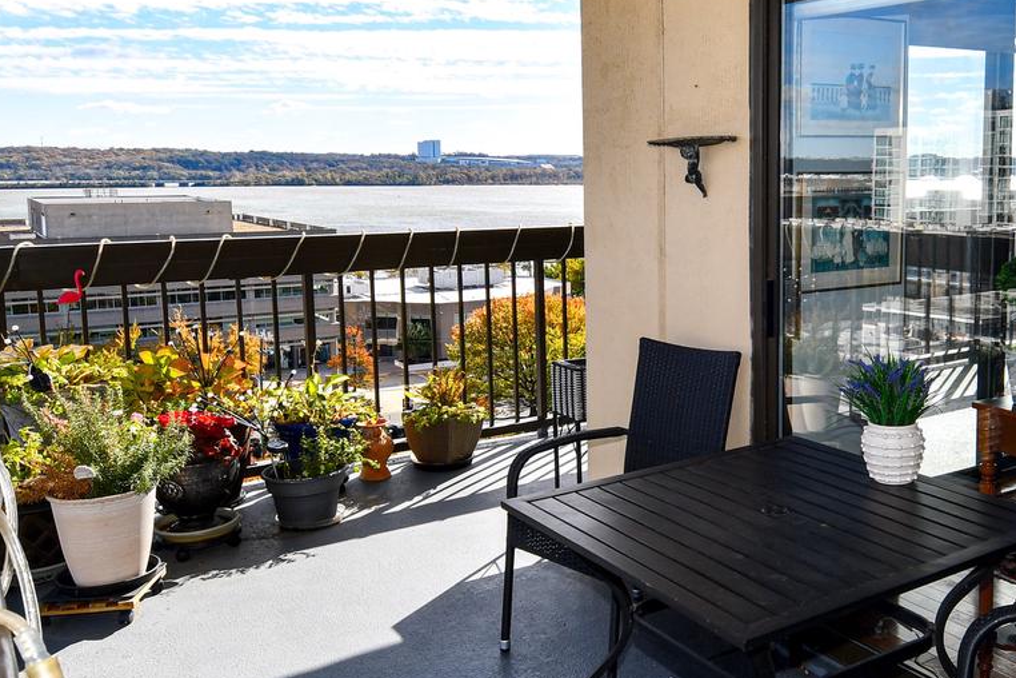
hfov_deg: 54.8
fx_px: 959
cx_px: 668
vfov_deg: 38.8
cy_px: 387
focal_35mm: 34
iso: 100
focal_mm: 12
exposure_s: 1/250
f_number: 8
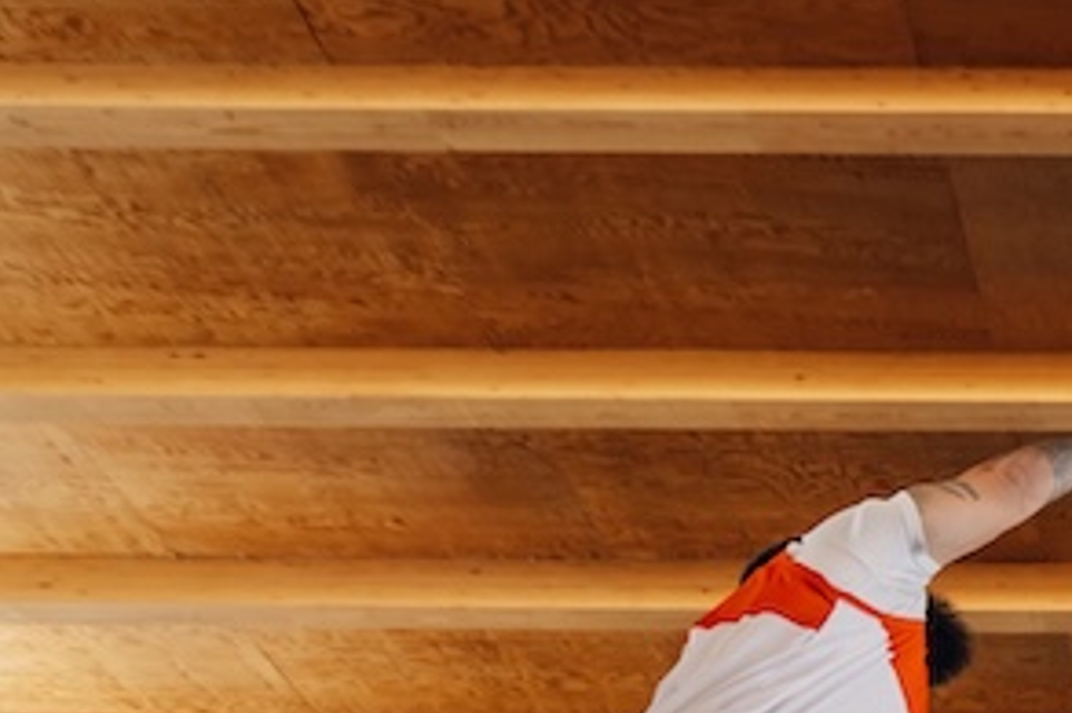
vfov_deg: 25.1
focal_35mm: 43
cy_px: 1016
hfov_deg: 32.9
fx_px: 1280
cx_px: 1412
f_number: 2.8
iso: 400
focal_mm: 14
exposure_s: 1/400
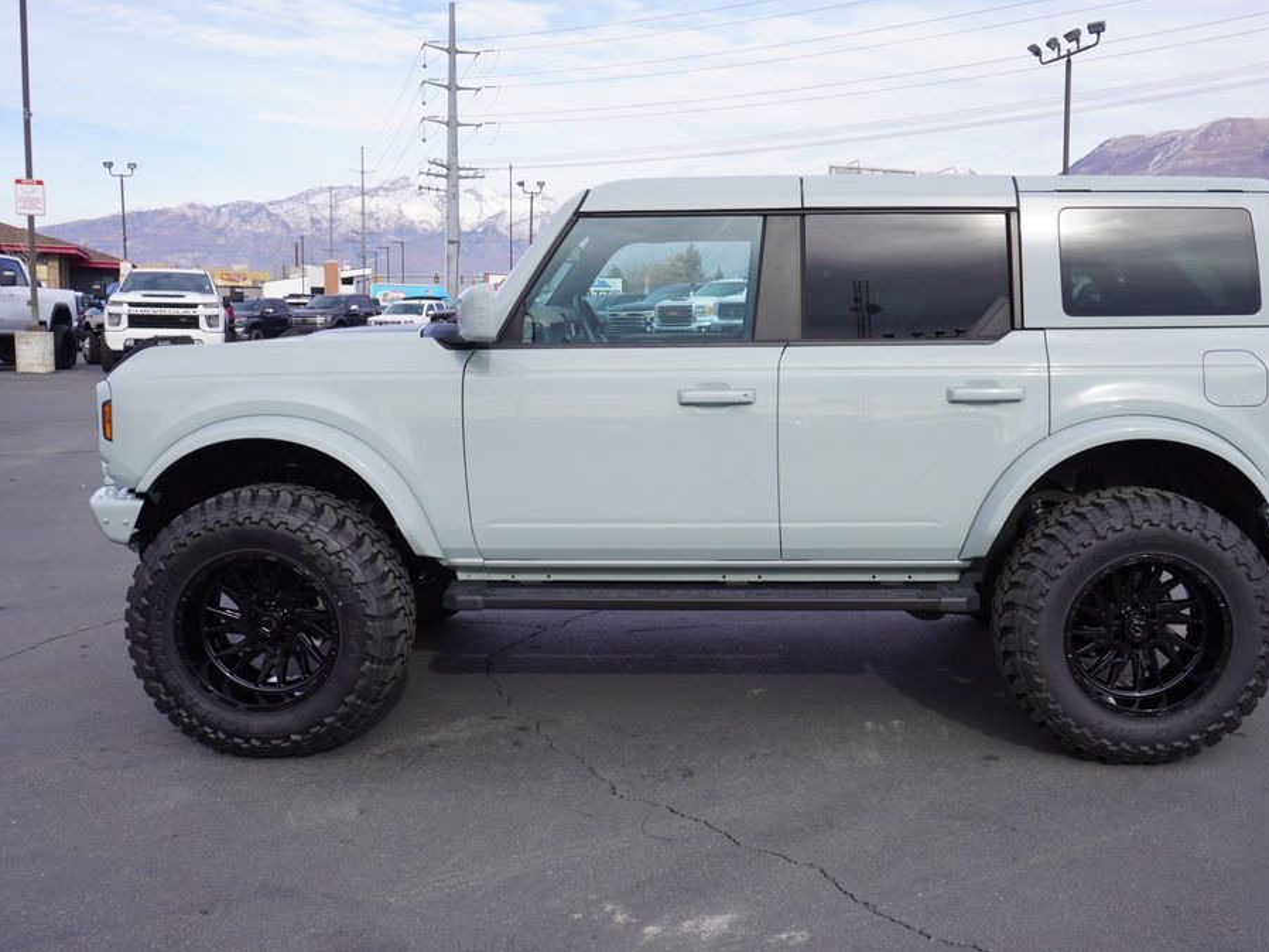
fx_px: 1267
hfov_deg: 53.0
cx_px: 722
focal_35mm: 35
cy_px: 470
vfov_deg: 41.2
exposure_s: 1/125
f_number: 8
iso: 100
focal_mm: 21
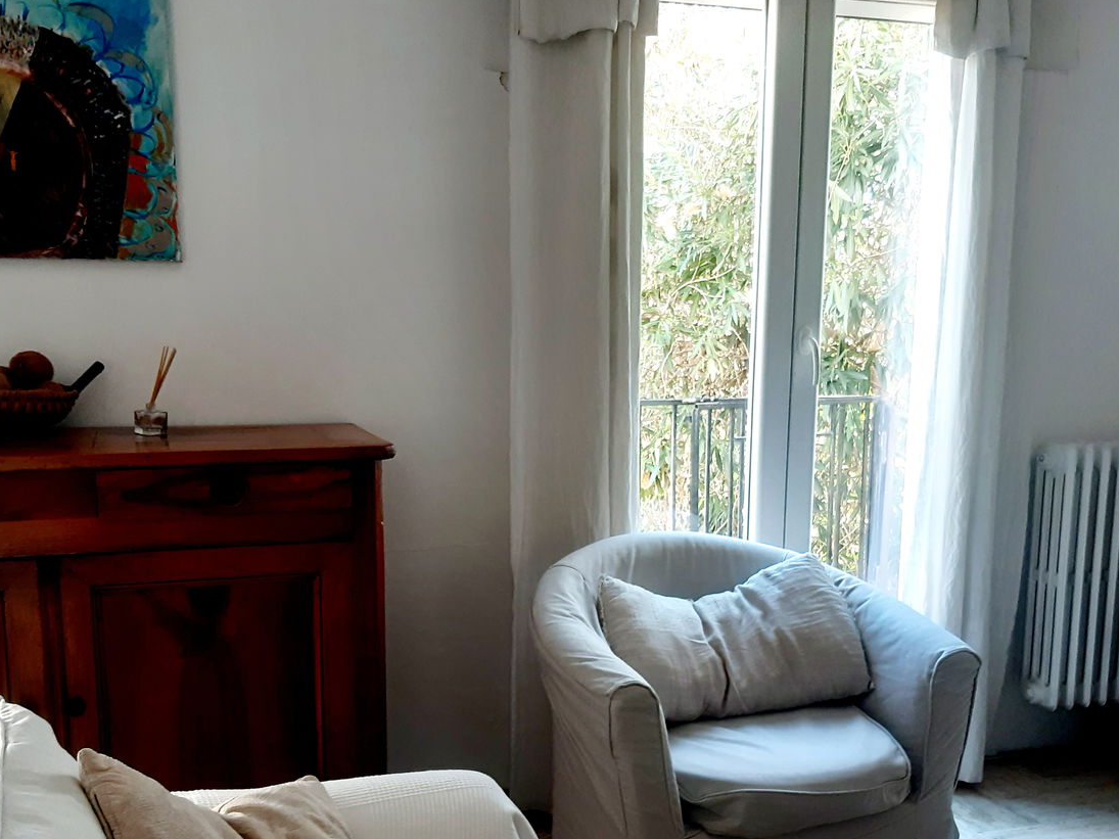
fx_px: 1228
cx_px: 577
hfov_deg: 49.0
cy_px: 544
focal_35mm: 38
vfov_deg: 37.4
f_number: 1.7
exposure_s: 1/50
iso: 125
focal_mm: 3.92
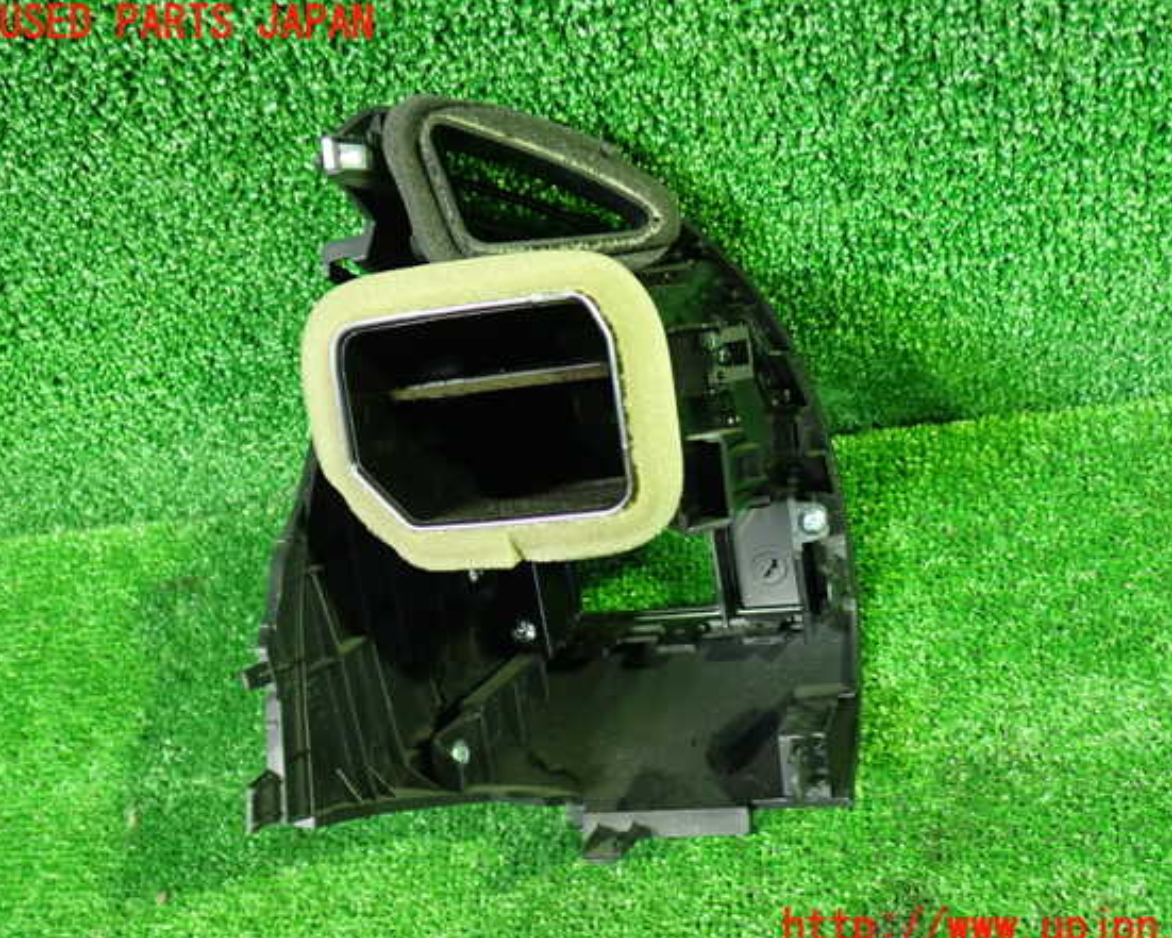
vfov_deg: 43.4
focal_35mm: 34
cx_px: 625
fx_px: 1180
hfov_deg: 52.8
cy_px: 476
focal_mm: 5.79
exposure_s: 1/25
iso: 800
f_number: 2.4
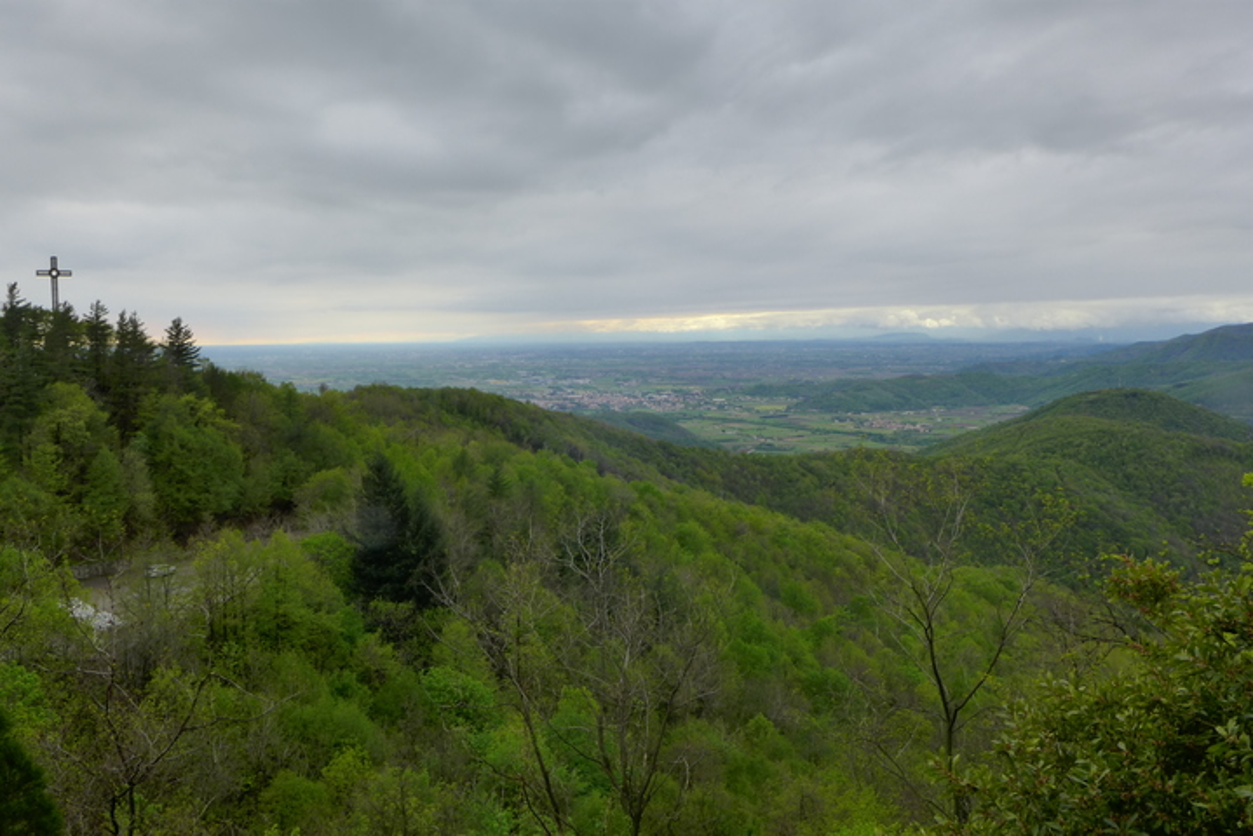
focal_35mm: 30
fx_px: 1045
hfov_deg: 61.9
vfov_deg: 43.6
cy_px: 418
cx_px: 626
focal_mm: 5.9
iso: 160
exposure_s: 1/60
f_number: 8
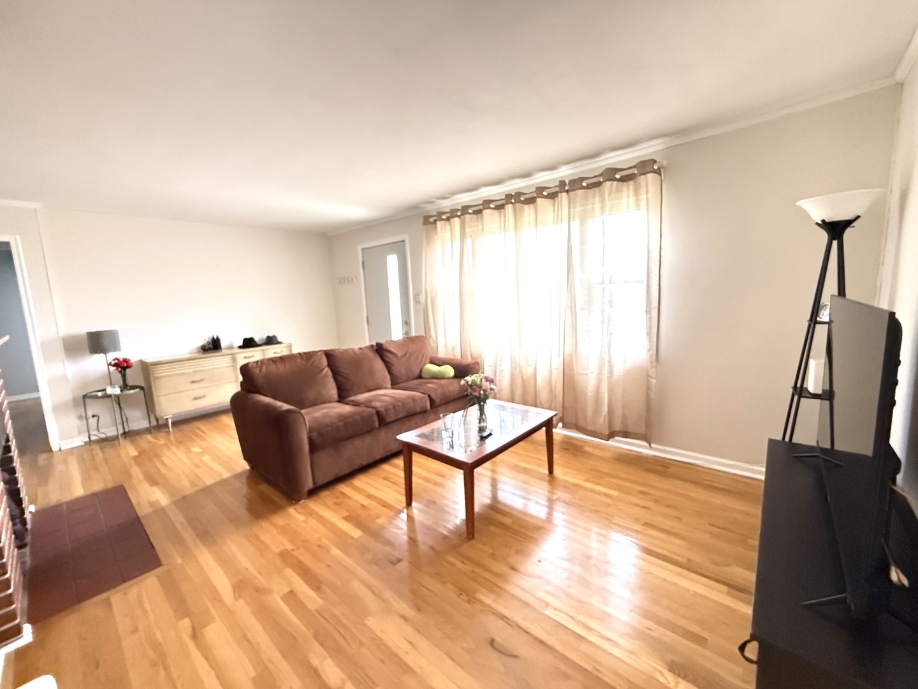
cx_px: 459
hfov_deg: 102.1
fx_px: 371
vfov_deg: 85.7
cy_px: 344
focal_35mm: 14
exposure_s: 1/60
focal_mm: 2.22
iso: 1000
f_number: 2.2
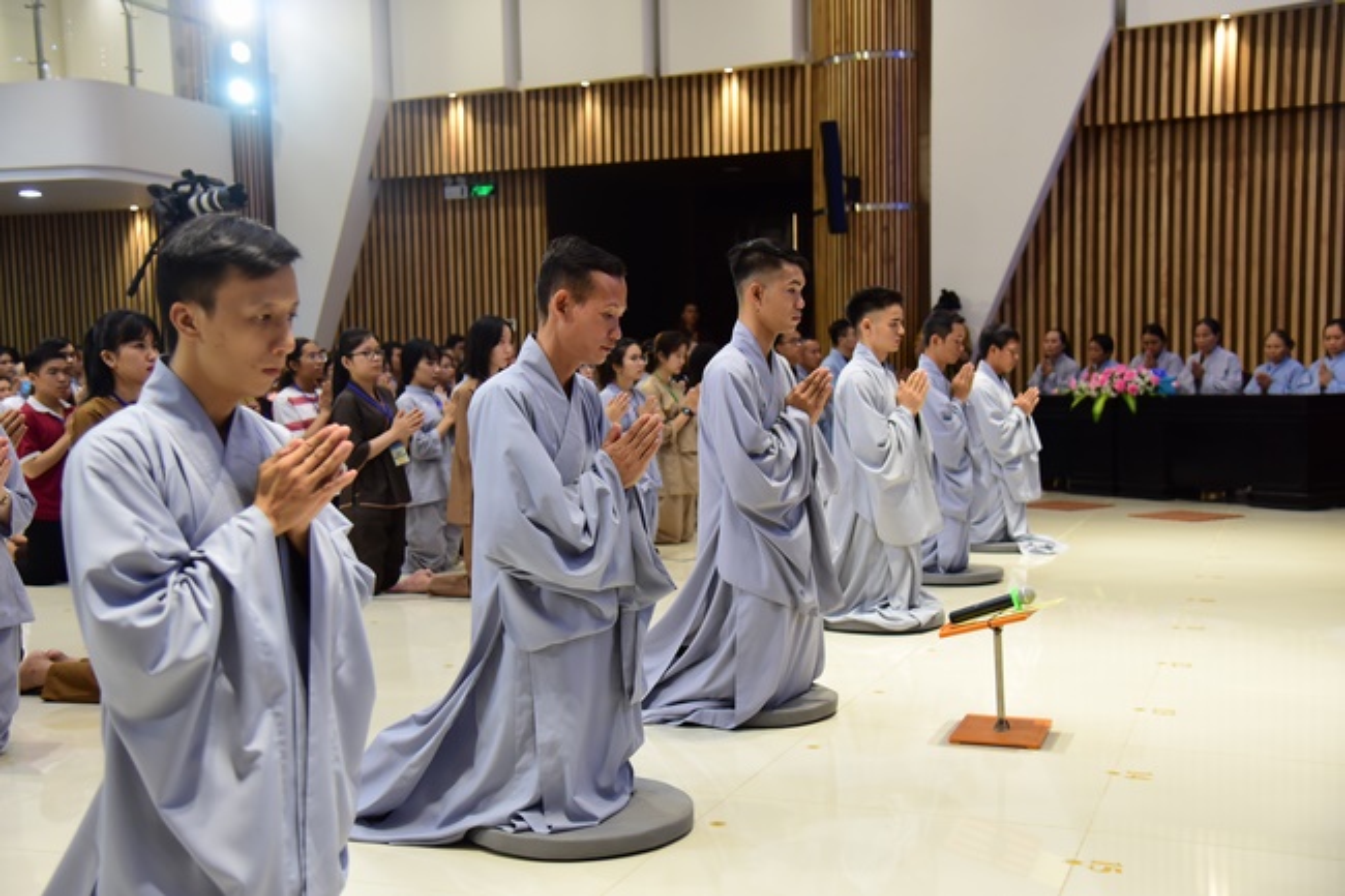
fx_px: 1643
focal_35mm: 44
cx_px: 672
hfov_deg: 44.5
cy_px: 448
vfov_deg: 30.5
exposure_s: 1/125
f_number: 4
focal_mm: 44
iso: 1600
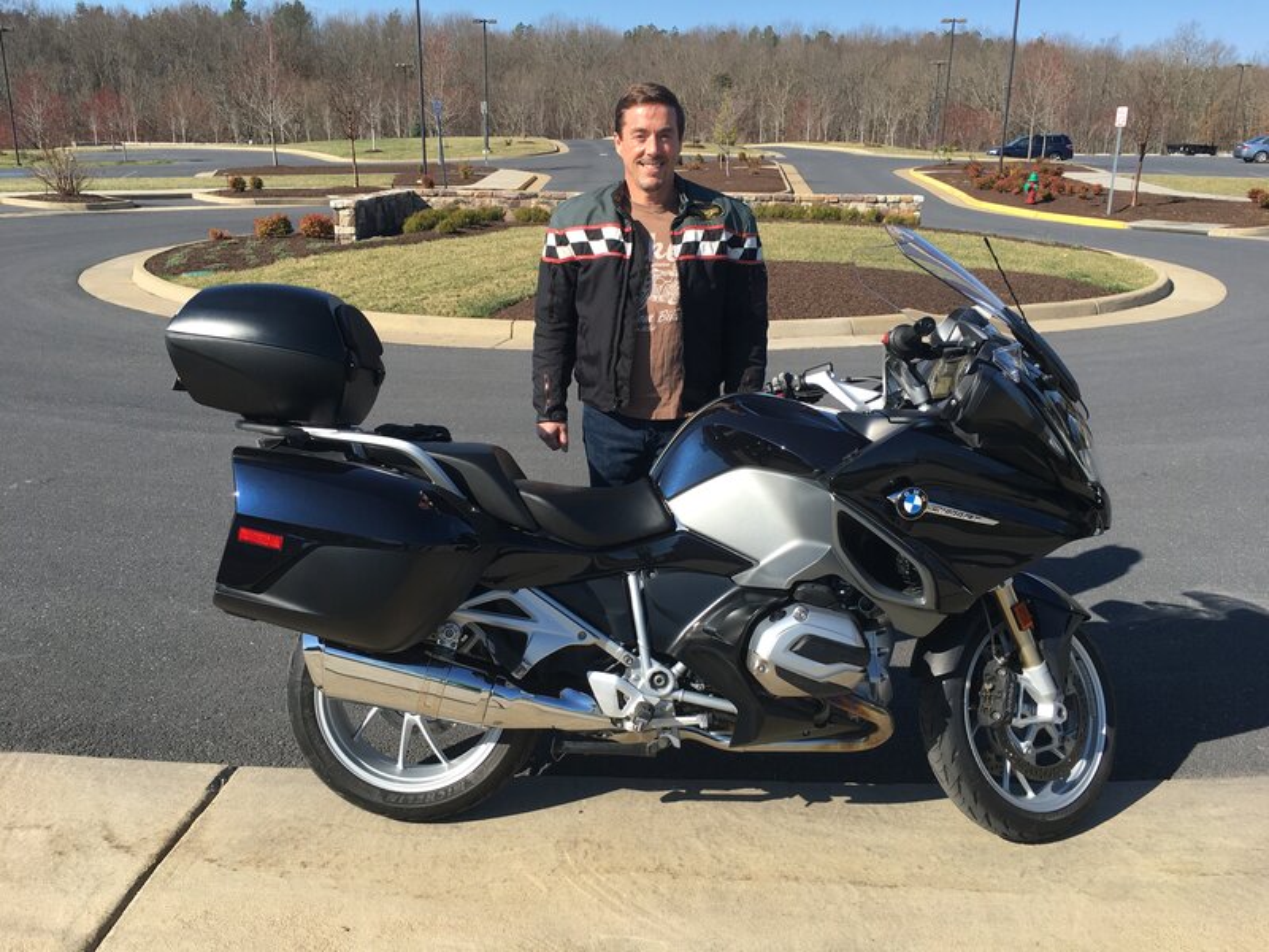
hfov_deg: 61.7
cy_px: 476
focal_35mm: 29
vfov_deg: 48.2
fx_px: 1063
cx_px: 634
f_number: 2.2
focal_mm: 4.15
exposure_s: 1/1131
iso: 25
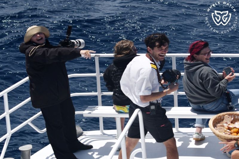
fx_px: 597
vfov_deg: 15.2
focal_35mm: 90
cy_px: 80
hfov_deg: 22.6
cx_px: 120
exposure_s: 1/8000
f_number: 5
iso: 320
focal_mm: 90
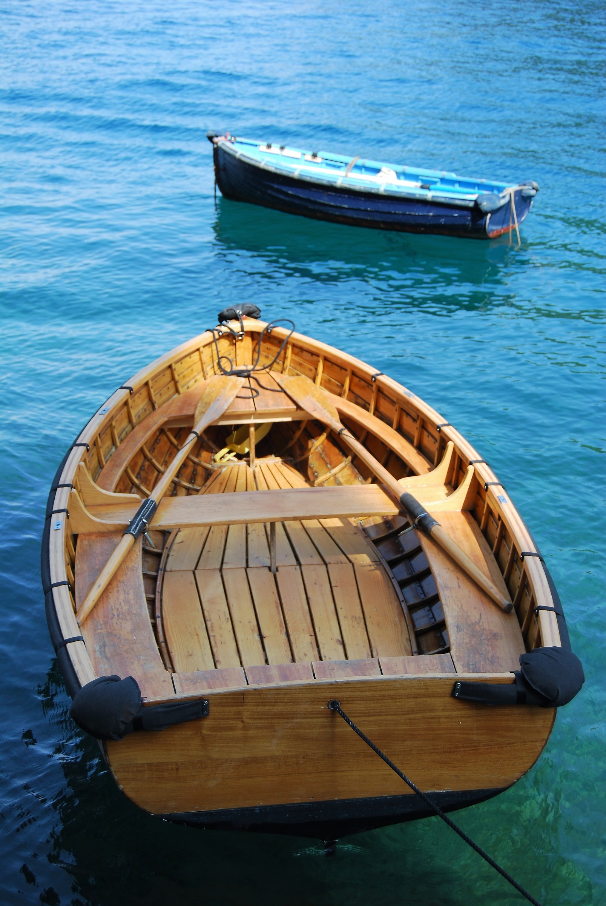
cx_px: 303
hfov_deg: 23.8
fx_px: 1435
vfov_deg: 35.0
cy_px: 453
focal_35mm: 57
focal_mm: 38
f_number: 6.3
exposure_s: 1/160
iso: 100
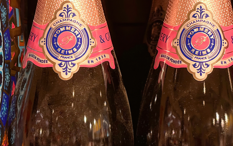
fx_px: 527
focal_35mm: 83
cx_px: 154
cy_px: 72
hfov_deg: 24.8
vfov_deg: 15.7
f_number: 1.6
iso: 100
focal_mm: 5.1
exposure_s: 1/50
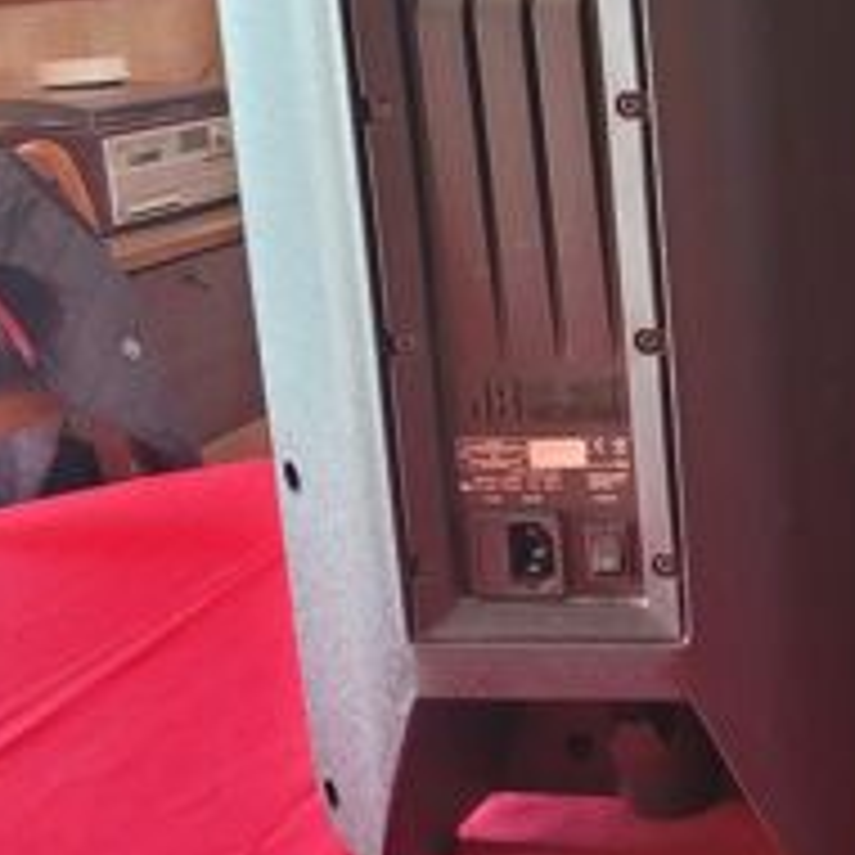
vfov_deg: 29.0
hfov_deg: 26.6
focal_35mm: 58
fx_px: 1621
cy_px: 194
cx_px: 994
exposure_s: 1/50
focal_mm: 5.4
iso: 320
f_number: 1.8
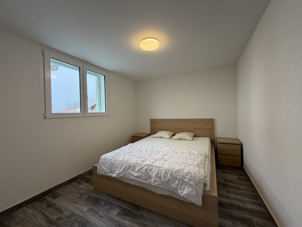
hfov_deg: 102.1
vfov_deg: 85.7
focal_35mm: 14
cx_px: 151
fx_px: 122
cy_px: 114
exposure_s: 1/121
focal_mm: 2.22
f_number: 2.2
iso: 125
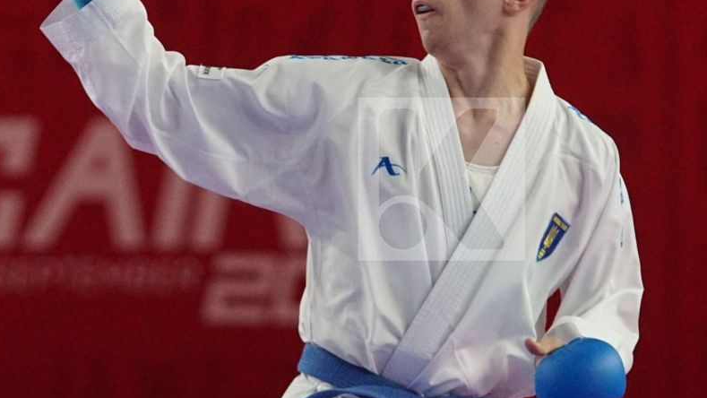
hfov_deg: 4.0
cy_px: 179
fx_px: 10087
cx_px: 138
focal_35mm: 538
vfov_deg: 2.3
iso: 3200
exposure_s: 1/2000
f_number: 3.2
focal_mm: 150
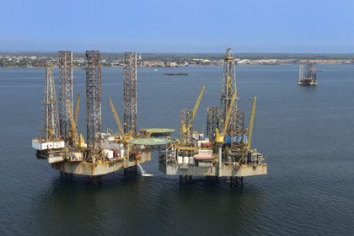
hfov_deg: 35.6
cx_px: 177
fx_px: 551
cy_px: 118
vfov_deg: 24.2
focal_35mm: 56
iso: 400
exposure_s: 1/500
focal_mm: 56
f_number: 8
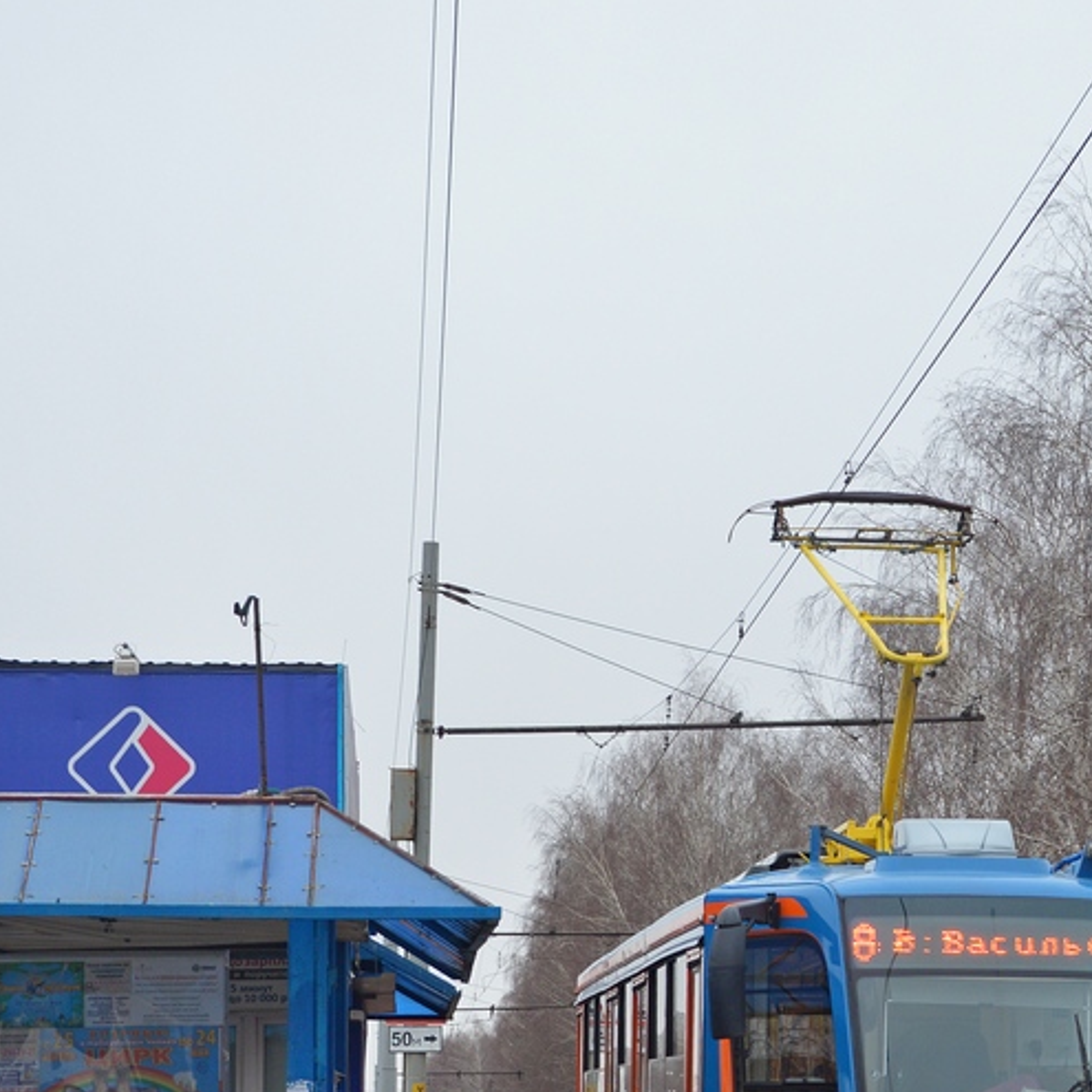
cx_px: 994
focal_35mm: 99
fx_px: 3533
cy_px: 805
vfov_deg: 17.5
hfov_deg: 17.3
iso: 160
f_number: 5.6
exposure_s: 1/125
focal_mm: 32
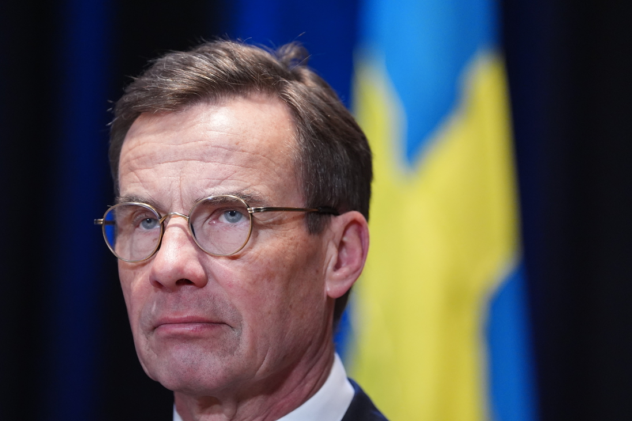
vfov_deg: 5.5
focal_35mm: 248
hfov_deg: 8.3
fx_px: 4353
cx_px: 275
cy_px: 223
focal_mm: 200
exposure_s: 1/400
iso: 3200
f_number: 2.8
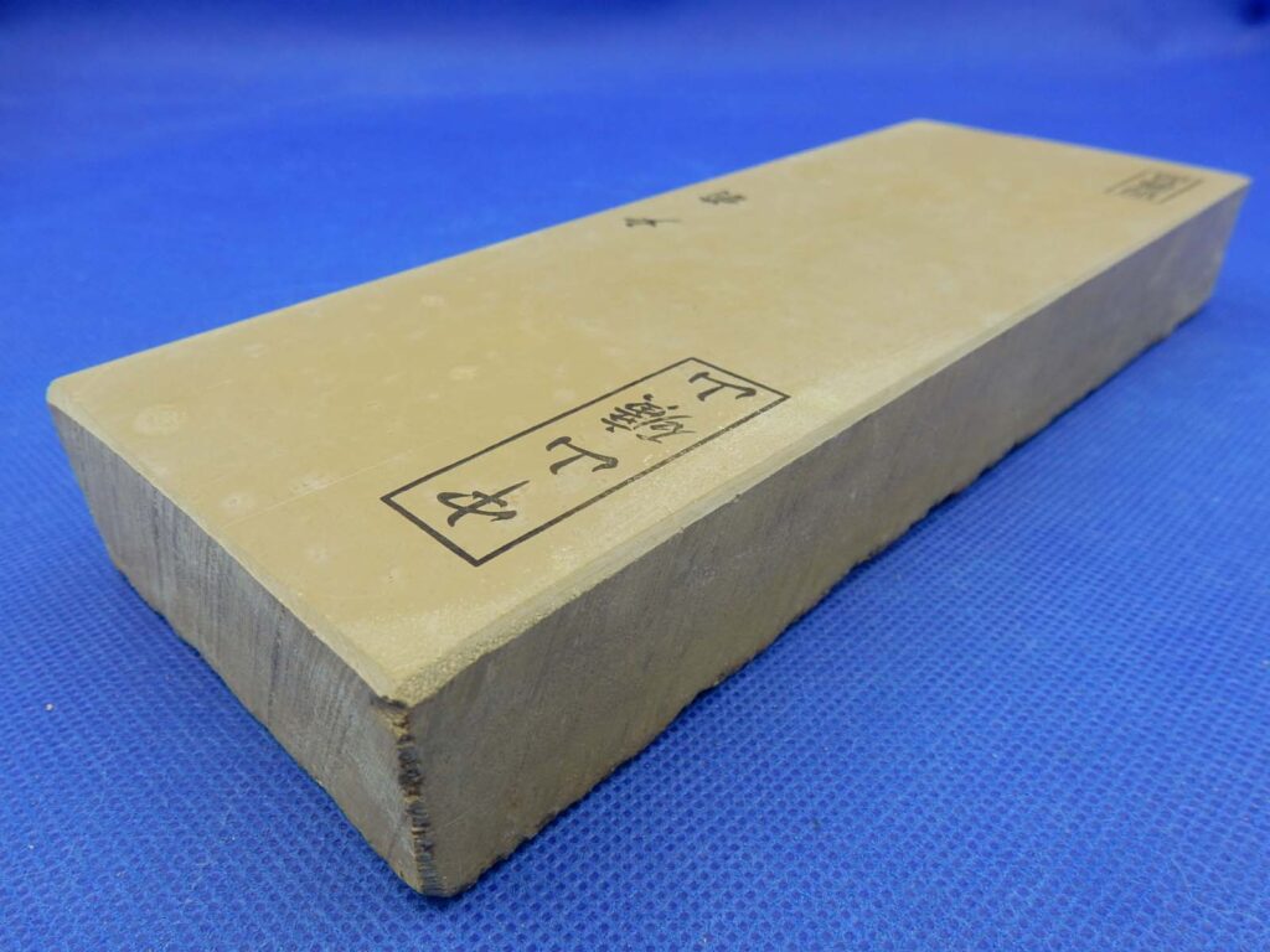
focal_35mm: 25
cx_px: 635
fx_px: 917
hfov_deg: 69.4
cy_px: 476
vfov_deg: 54.9
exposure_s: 1/80
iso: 125
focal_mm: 4.5
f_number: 3.7
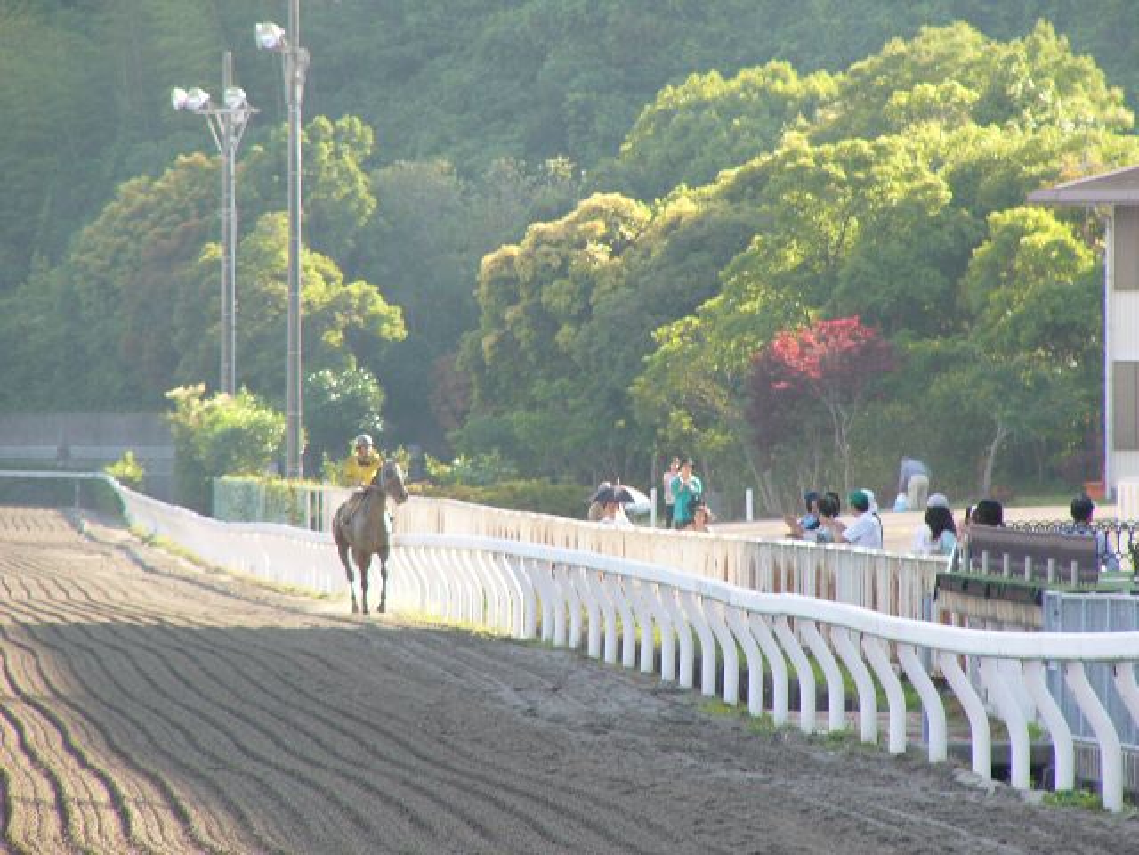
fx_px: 14214
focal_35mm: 432
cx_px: 570
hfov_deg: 4.6
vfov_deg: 3.4
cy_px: 428
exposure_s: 1/125
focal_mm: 72
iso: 50
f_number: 4
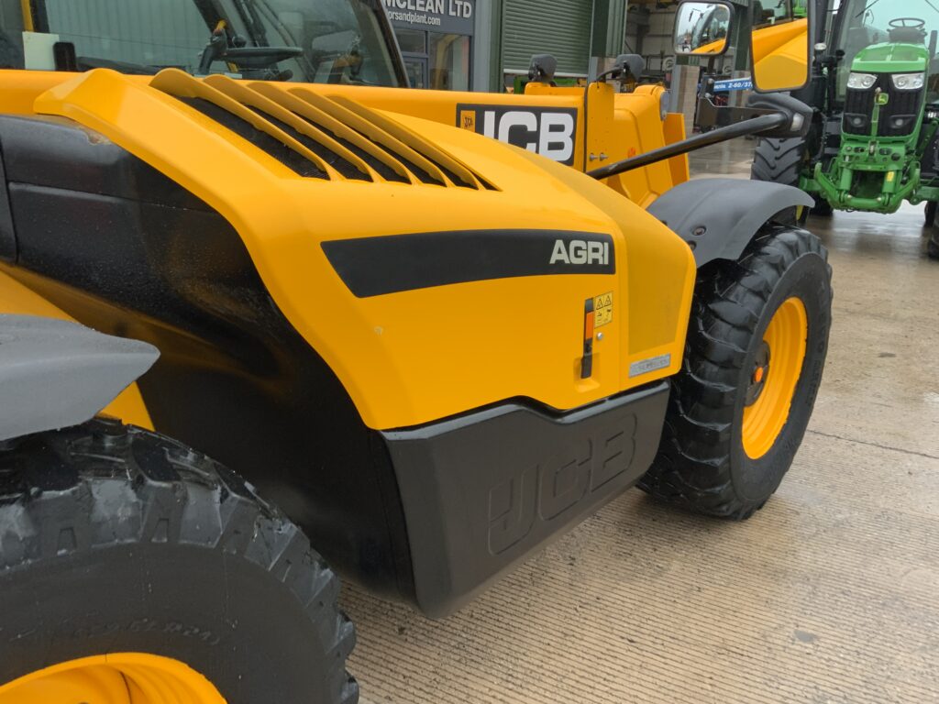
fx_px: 787
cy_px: 352
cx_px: 470
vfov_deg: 48.2
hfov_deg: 61.7
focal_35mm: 29
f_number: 1.8
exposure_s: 1/122
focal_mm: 3
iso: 50
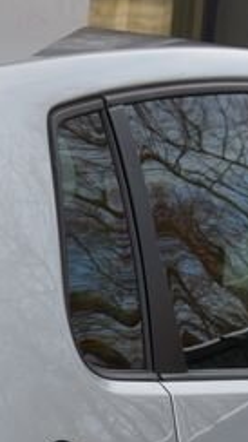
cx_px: -217
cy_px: 576
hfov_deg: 5.2
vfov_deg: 9.3
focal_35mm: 229
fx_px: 2681
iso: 500
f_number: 8
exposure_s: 1/250
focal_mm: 52
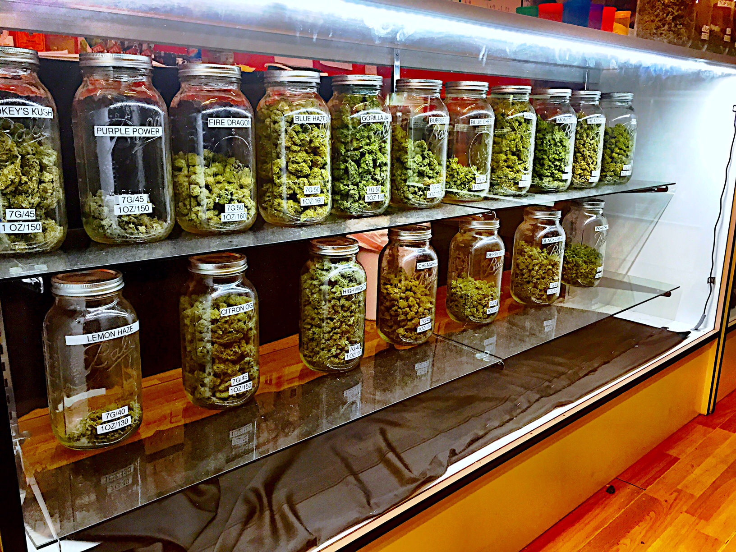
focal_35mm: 29
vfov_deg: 48.2
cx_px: 368
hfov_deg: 61.7
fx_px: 617
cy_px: 276
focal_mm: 4.15
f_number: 2.2
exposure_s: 1/30
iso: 80
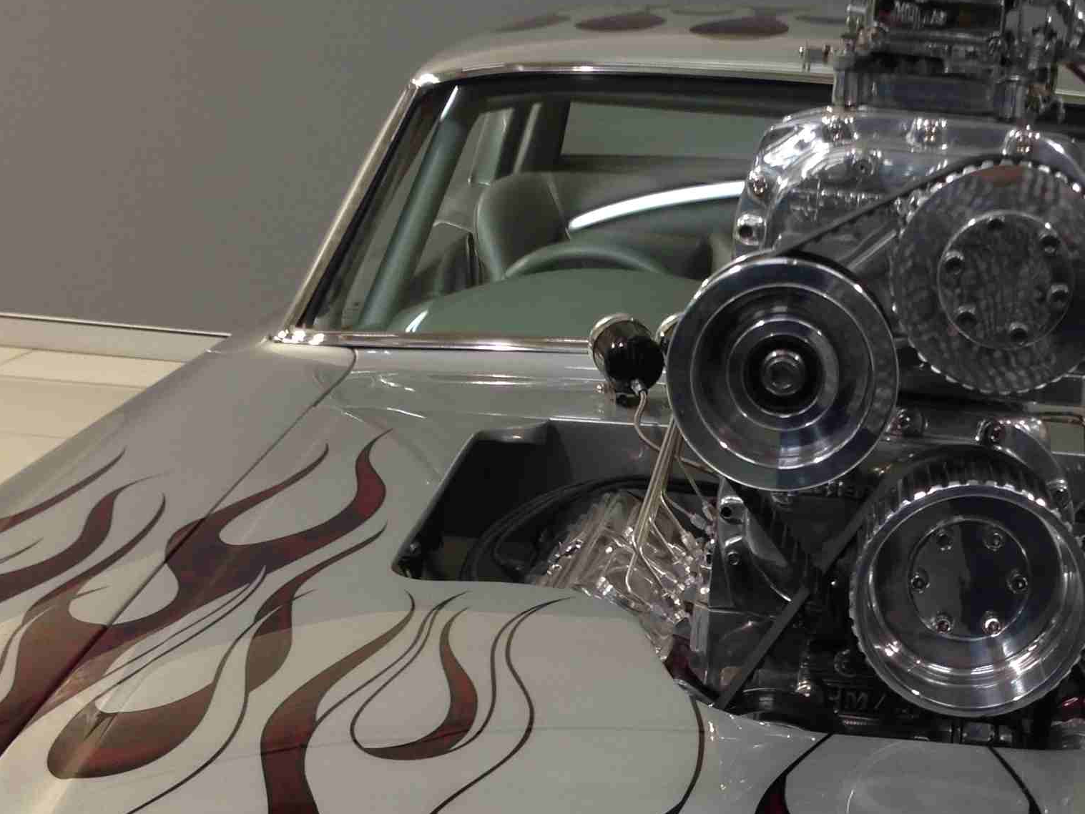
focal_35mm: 71
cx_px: 856
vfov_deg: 20.6
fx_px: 2226
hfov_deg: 26.9
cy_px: 594
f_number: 2.4
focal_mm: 4.12
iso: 50
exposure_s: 1/33
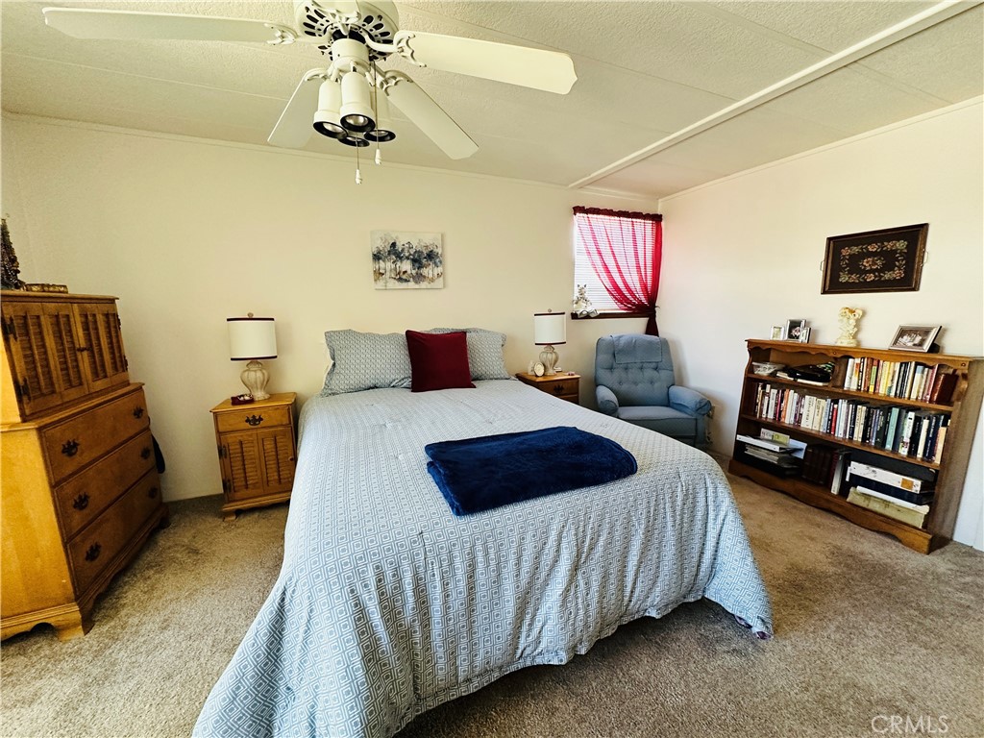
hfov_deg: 102.1
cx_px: 492
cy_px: 369
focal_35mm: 14
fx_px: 398
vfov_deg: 85.7
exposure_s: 1/99
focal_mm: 2.22
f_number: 2.2
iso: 250
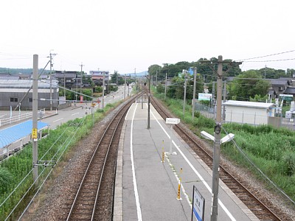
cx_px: 148
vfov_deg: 40.7
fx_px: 298
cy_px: 110
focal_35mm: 35
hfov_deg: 52.6
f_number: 5.6
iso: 80
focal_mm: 7.4
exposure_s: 1/125
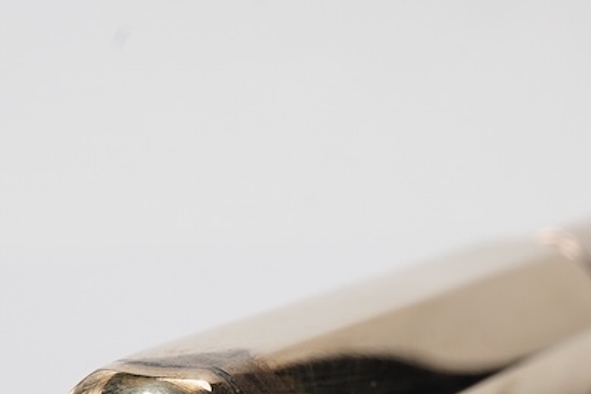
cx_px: 474
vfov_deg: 10.7
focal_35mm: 126
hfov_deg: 16.1
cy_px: 490
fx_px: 2068
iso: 400
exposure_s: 1/100
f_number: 22
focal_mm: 30
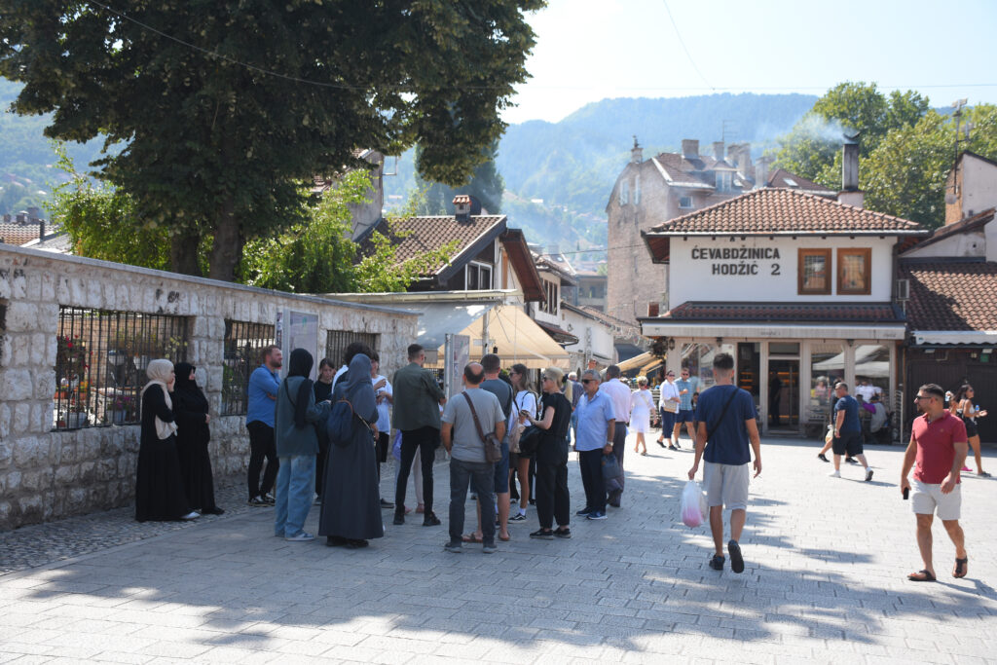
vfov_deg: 33.0
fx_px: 1122
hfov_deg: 47.9
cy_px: 332
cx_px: 498
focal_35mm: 40
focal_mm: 27
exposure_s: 1/1600
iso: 400
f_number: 4
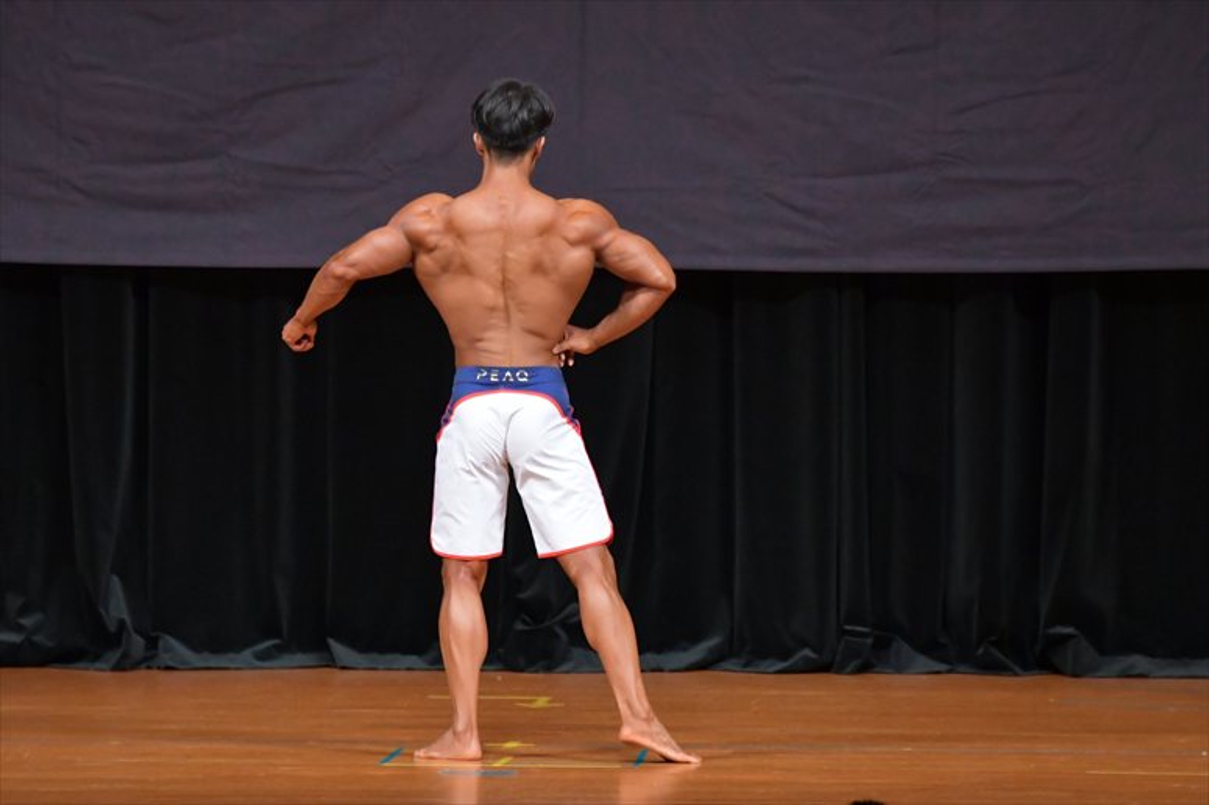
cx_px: 604
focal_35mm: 285
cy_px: 402
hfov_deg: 7.2
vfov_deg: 4.8
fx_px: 9567
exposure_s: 1/400
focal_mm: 190
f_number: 5.6
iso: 5000
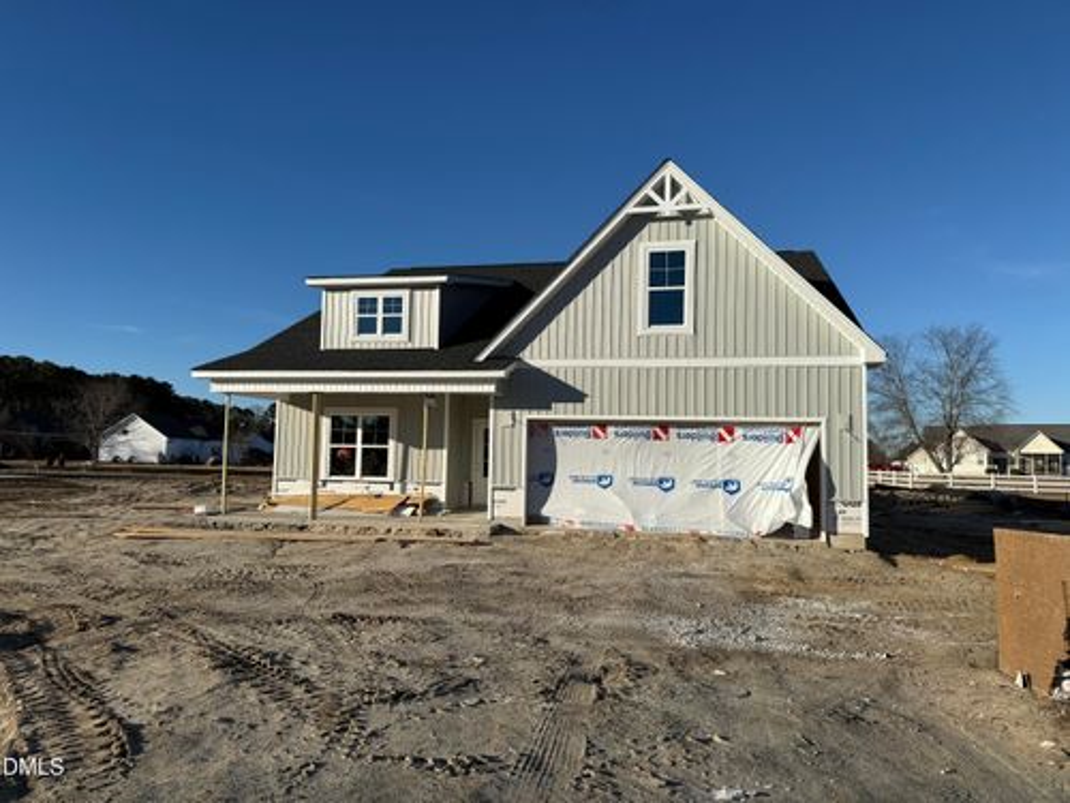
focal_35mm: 24
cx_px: 535
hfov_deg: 71.6
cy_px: 402
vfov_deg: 56.8
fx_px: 742
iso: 80
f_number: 1.78
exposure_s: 1/7353
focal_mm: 6.76
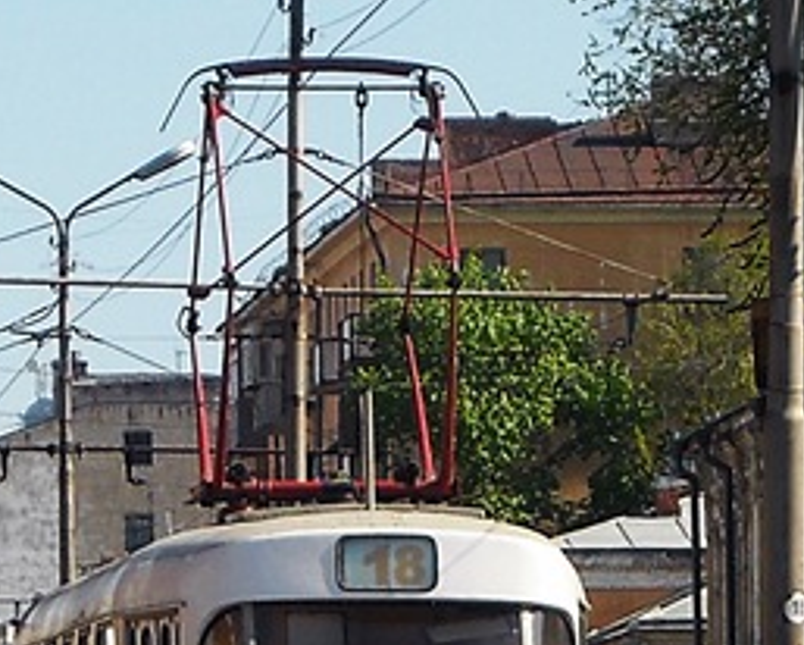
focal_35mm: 408
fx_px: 9716
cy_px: 698
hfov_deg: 4.7
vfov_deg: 3.8
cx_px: 450
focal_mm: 17.1
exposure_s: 1/402
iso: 64
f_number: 4.7
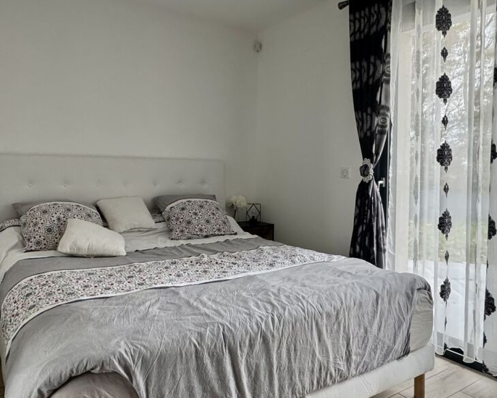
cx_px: 218
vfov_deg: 53.0
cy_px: 171
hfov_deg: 63.9
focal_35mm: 27
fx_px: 397
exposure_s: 1/84
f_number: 2.2
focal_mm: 2.22
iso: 320
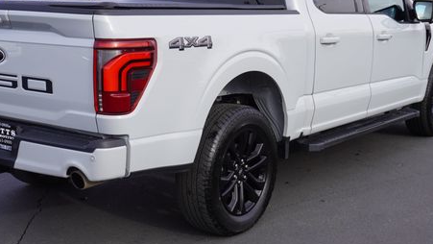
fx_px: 666
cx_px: 180
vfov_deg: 20.7
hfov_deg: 35.9
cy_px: 86
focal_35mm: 58
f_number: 8
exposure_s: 1/100
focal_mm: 26
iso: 100
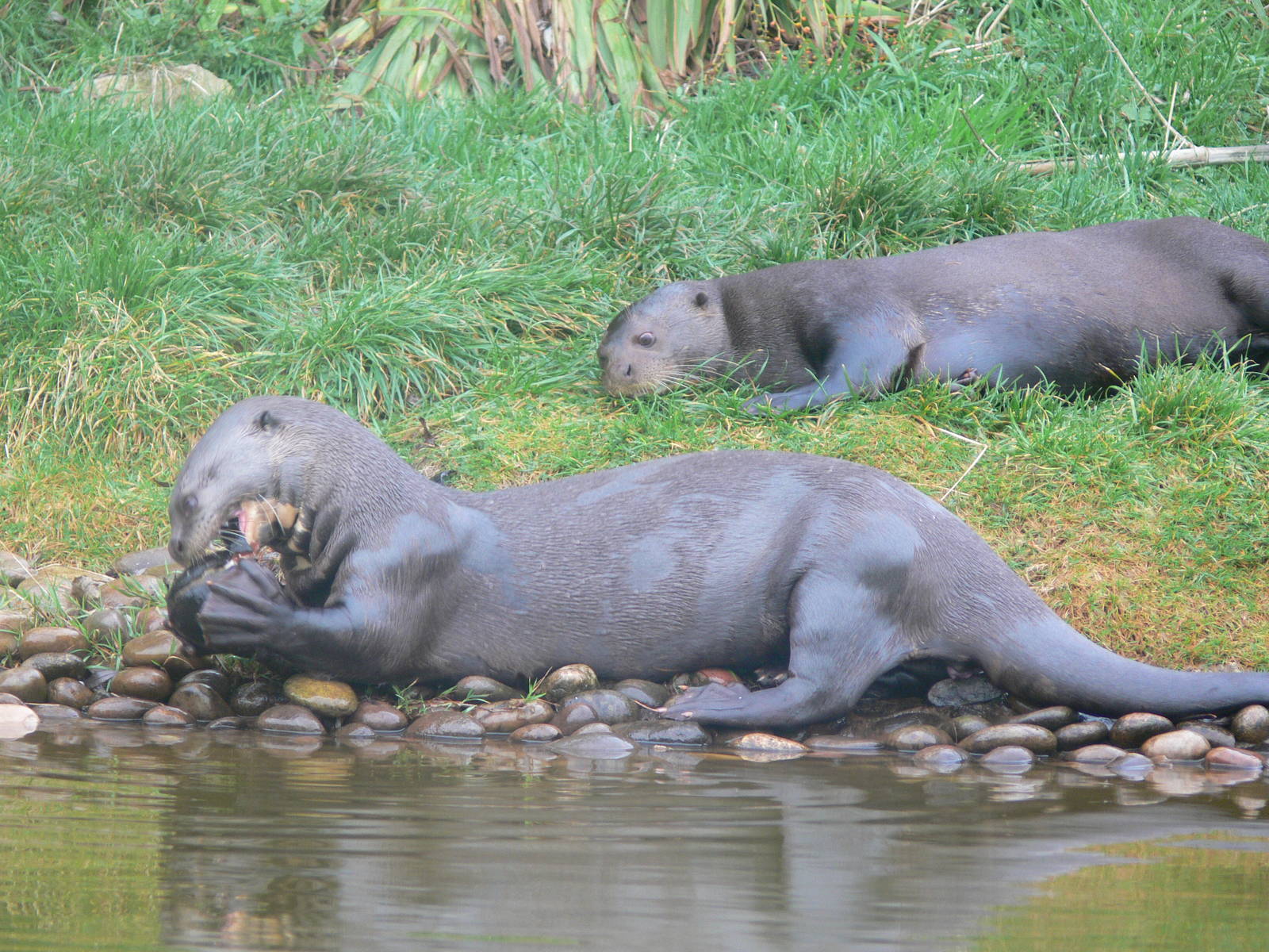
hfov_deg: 6.0
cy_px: 476
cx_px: 634
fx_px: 12098
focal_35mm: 330
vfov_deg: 4.5
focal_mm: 69.9
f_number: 3.6
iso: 125
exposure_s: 1/30
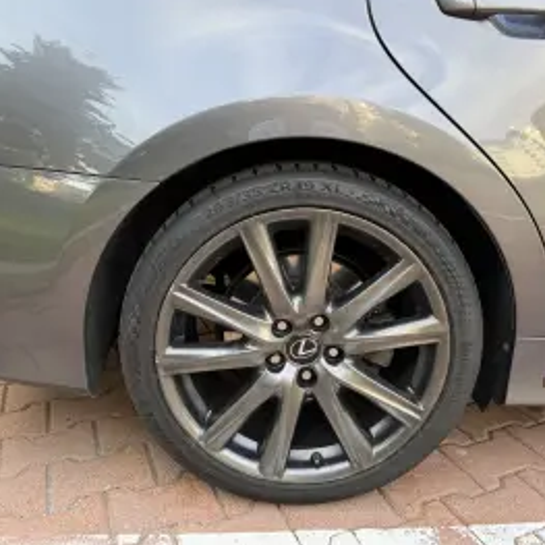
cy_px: 269
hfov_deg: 55.5
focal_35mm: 29
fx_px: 517
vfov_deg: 55.6
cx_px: 298
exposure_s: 1/144
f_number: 1.78
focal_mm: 6.76
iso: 64
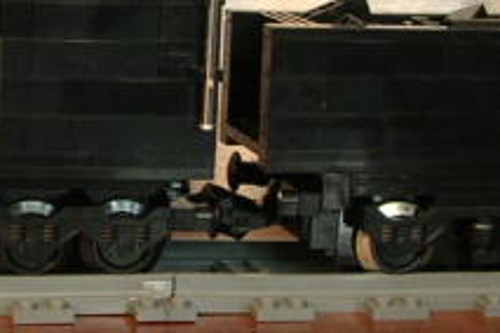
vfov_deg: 11.4
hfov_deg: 16.9
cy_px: 35
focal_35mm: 119
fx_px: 1653
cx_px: 7
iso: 200
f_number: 2.8
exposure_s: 1/3.1
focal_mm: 5.8
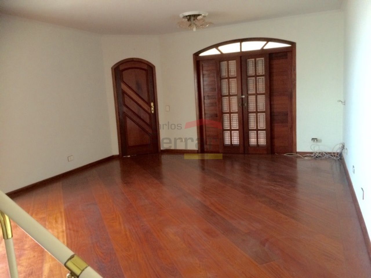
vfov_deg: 48.2
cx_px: 186
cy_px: 139
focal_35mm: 29
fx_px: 311
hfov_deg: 61.7
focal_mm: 4.15
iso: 320
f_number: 2.2
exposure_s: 1/15
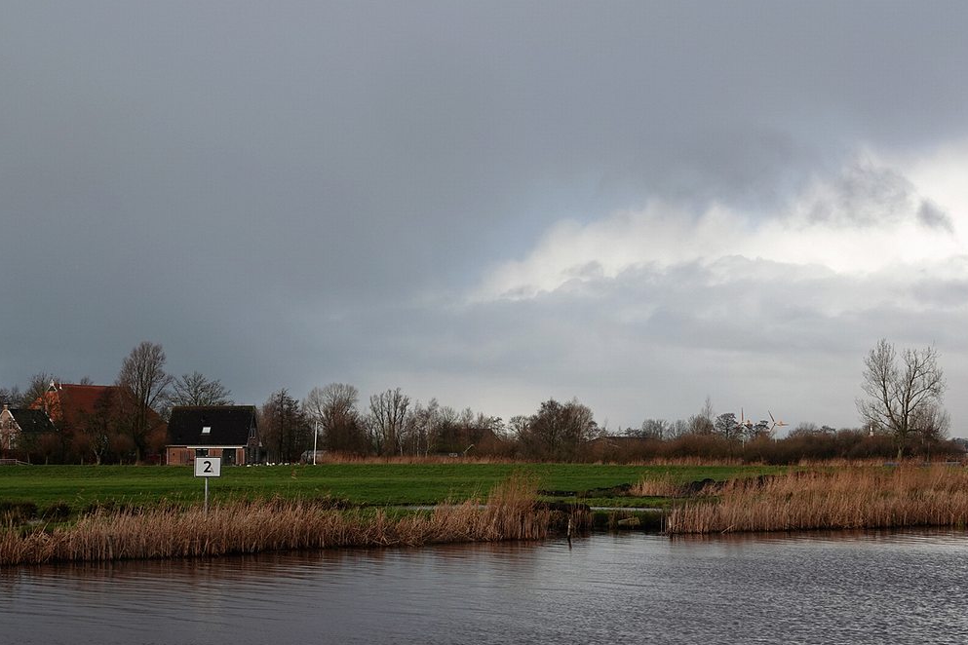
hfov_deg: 29.6
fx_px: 1828
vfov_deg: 20.0
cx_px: 511
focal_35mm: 68
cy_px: 367
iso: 200
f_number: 5
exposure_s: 1/640
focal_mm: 19.68
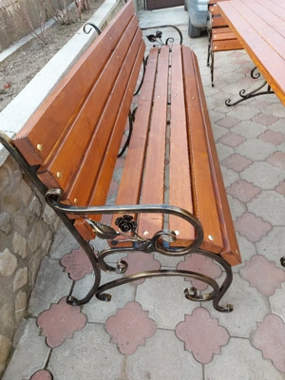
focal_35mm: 24
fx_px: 263
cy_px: 190
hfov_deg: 56.8
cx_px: 142
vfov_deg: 71.6
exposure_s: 1/50
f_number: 1.8
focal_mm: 5.23
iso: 32
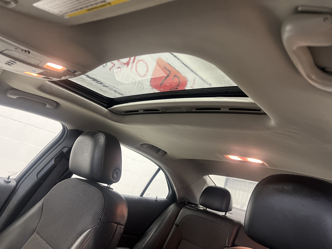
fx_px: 249
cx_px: 166
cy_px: 124
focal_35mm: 26
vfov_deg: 53.1
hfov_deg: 67.3
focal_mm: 5.7
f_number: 1.5
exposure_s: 1/60
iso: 400
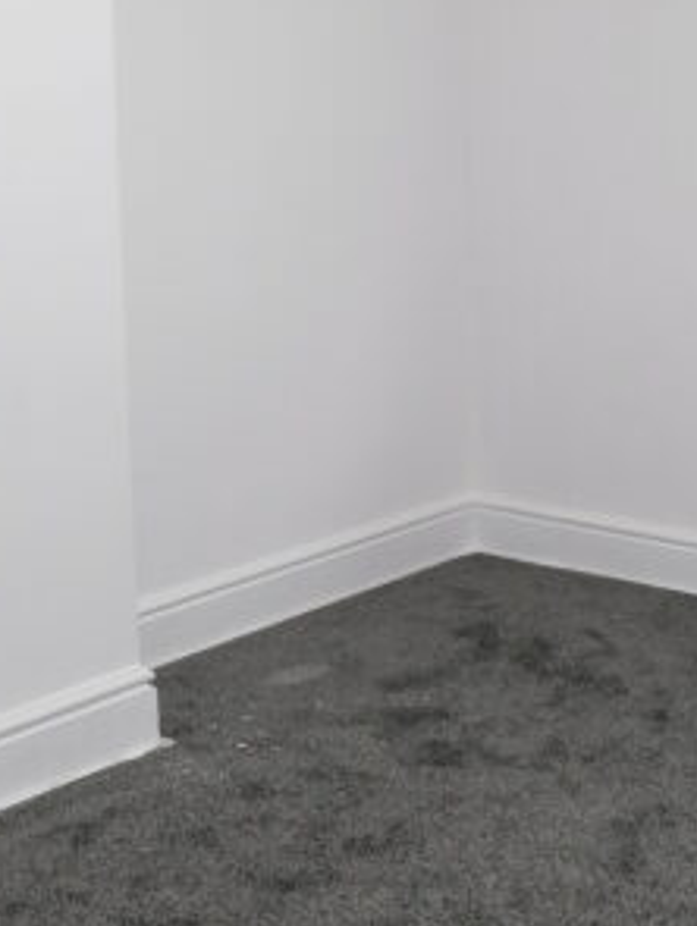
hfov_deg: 29.1
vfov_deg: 37.2
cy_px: 228
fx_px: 1339
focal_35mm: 50
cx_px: 408
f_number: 4
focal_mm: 10
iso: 800
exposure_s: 1/56
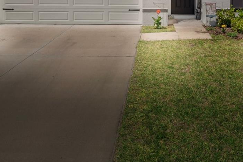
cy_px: -11
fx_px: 263
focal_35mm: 39
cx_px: 155
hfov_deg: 49.0
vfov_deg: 30.9
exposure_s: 1/400
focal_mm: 17
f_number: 8
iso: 320
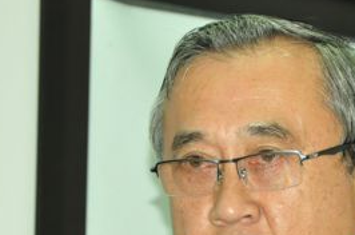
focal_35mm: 475
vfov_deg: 2.9
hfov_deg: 4.4
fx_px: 4668
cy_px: 326
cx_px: 259
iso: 1600
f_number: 8
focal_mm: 105
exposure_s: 1/100
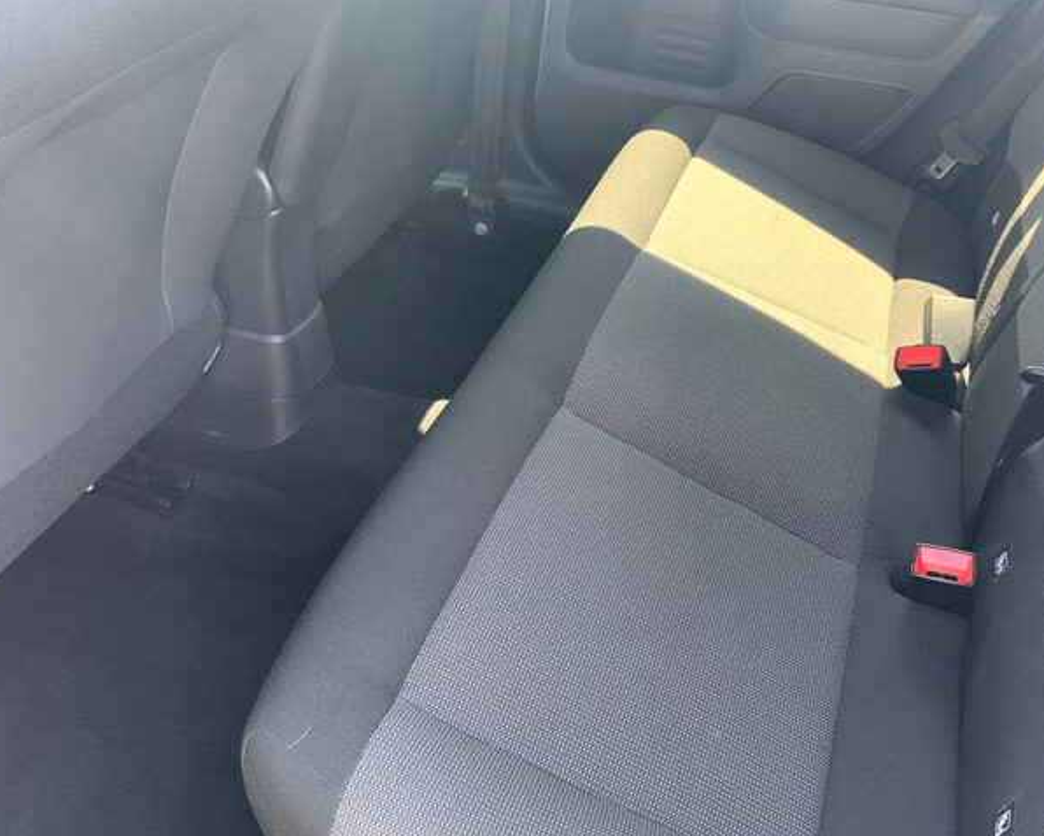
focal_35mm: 38
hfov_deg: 47.8
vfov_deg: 39.2
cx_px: 594
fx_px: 1174
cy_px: 410
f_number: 1.8
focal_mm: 3
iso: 64
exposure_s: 1/62
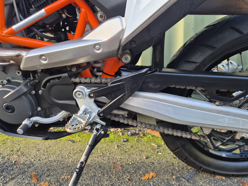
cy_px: 93
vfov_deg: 58.9
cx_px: 124
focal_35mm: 23
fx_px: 165
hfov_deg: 73.9
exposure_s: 1/180
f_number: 1.8
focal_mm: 5.4
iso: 160
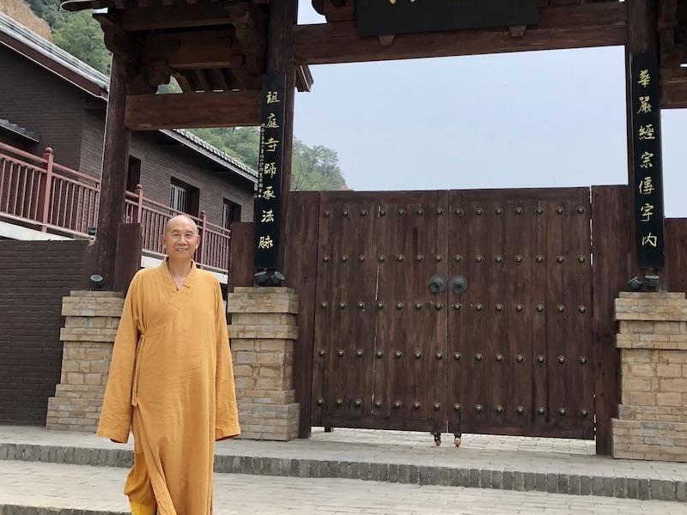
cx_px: 377
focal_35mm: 42
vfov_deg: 34.3
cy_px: 220
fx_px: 834
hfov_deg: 44.7
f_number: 1.8
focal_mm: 3.99
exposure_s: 1/1548
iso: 20
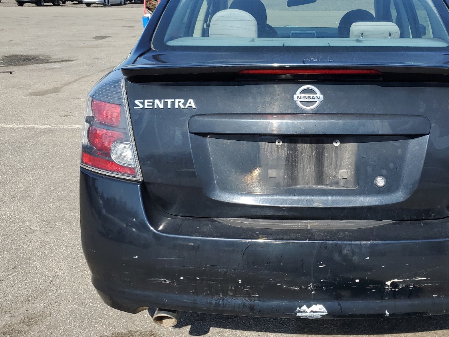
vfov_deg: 38.6
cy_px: 140
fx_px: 480
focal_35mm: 37
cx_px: 294
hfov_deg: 49.4
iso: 50
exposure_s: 1/2500
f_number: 1.5
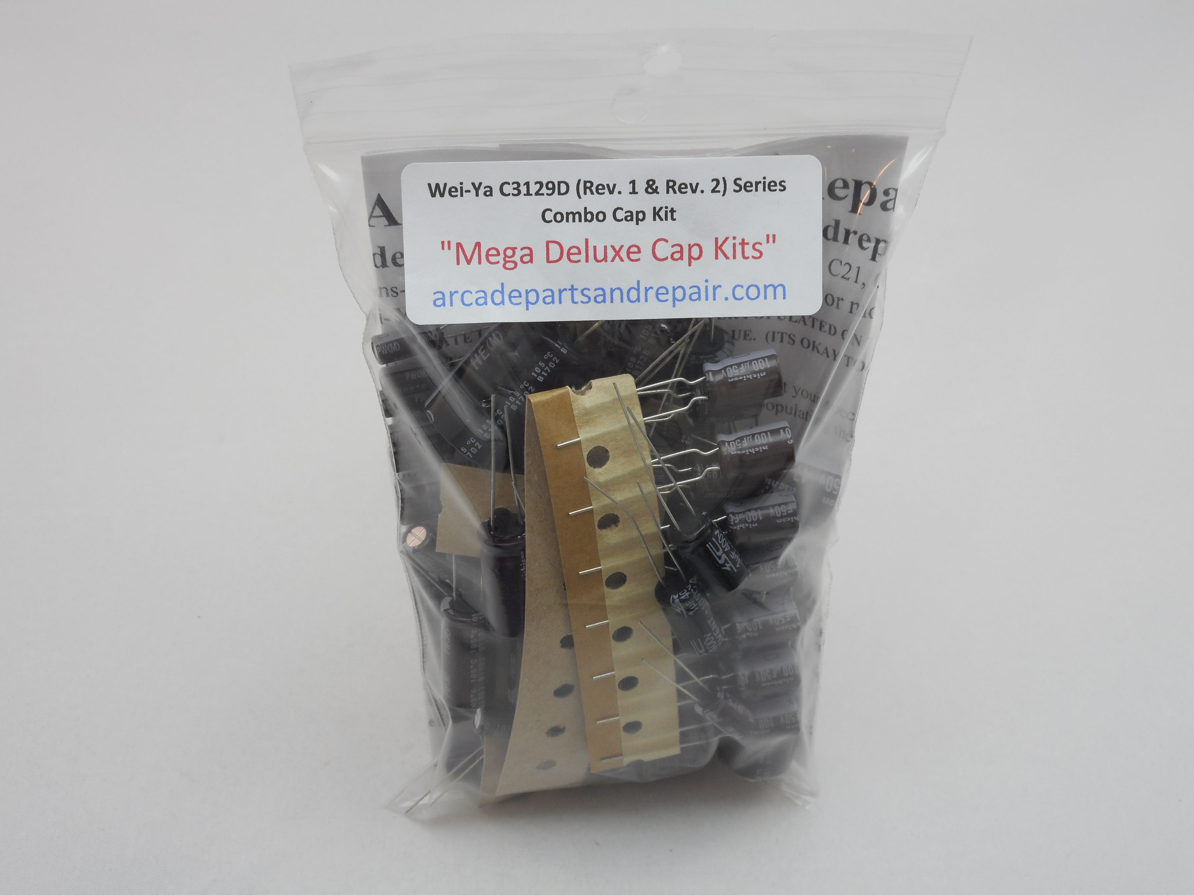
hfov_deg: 42.9
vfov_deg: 32.9
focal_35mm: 44
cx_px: 597
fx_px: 1518
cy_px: 448
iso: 100
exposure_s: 1/30
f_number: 4.7
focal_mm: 7.9
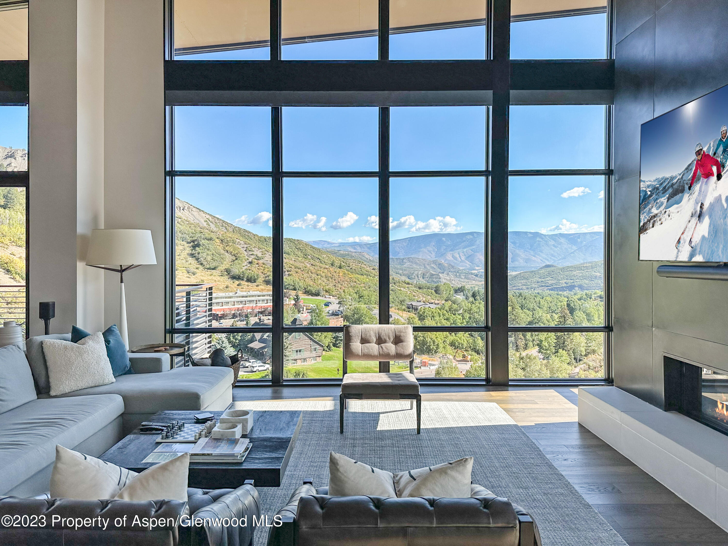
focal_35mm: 24
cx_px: 364
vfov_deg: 56.8
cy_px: 273
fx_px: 505
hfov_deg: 71.6
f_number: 1.8
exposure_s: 1/1500
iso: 80
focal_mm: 6.86
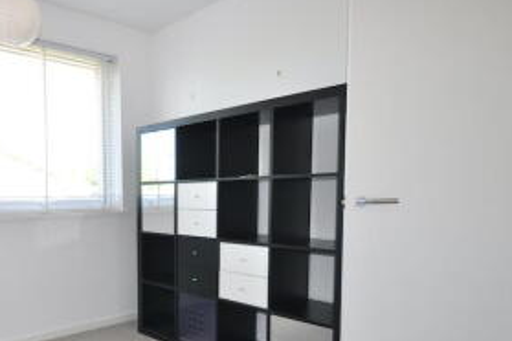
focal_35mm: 29
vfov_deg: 43.8
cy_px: 225
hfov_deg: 59.5
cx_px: 127
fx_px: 418
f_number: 3.5
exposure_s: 1/160
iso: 400
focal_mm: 11.5
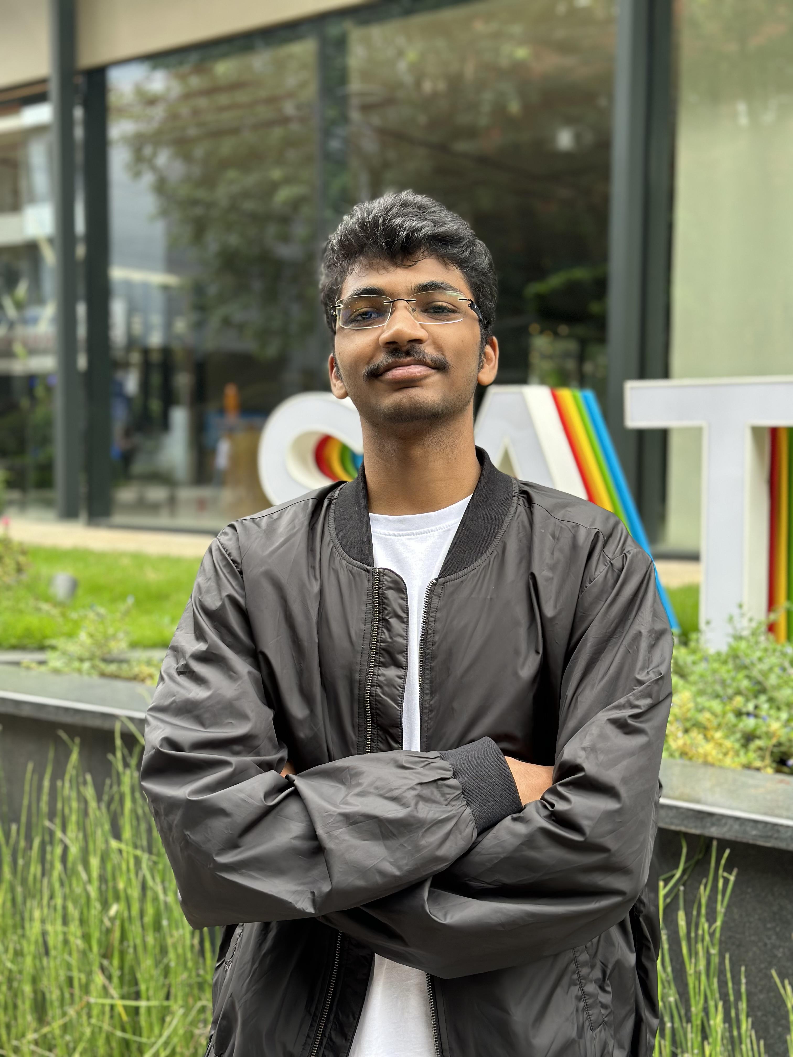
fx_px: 1466
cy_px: 528
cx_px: 396
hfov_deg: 30.3
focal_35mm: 48
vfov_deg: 39.7
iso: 64
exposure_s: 1/145
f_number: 1.78
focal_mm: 6.86
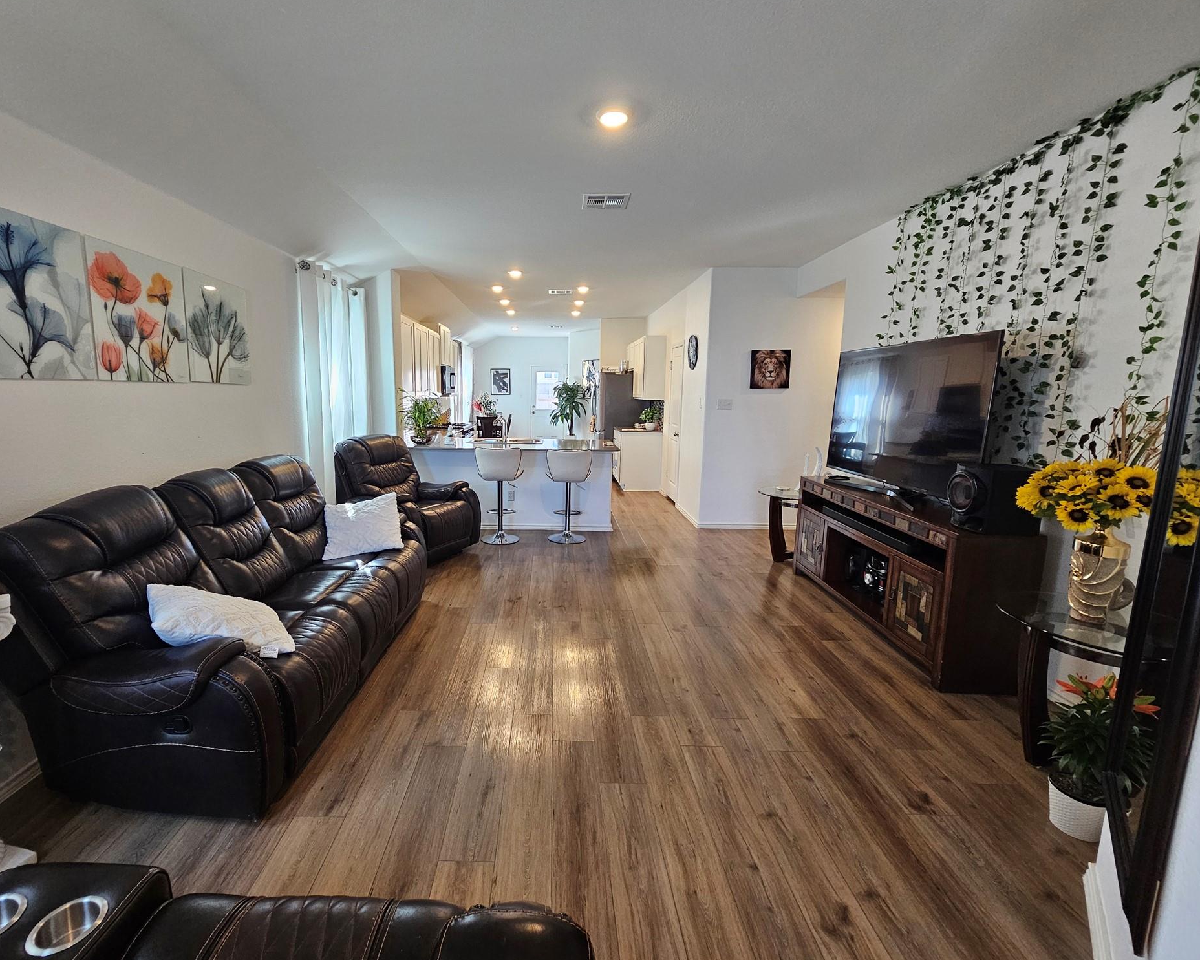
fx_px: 497
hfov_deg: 100.4
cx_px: 545
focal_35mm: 14
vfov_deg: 88.0
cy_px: 467
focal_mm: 2.2
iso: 200
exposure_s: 1/60
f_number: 2.2
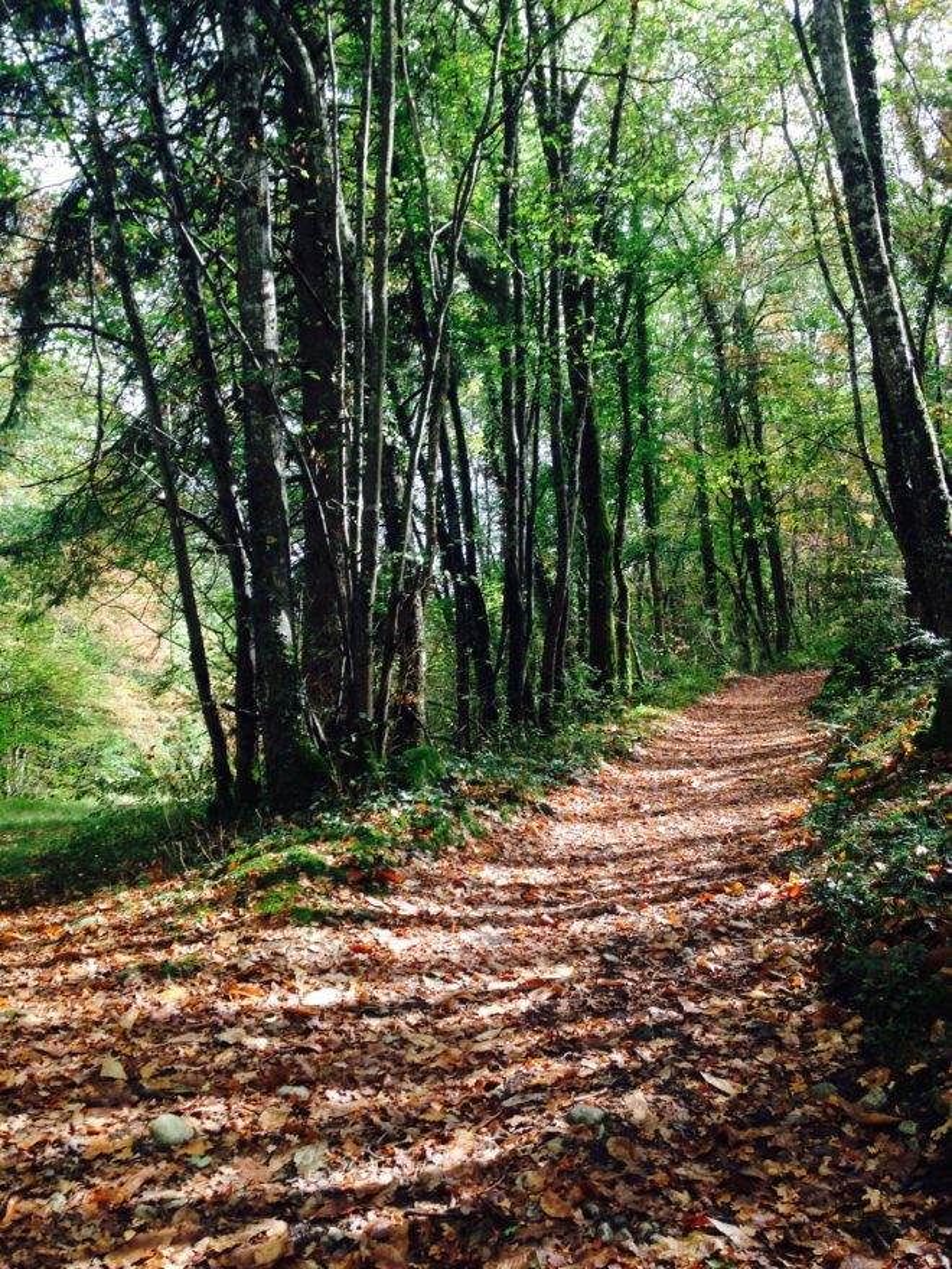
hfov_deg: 42.9
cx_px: 476
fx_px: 1210
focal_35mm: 33
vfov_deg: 55.4
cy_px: 634
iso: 50
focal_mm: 4.12
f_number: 2.4
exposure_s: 1/120
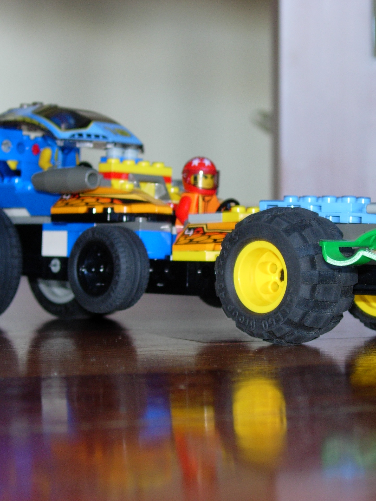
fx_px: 1188
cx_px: 225
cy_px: 251
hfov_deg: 18.0
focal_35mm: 82
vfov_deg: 23.8
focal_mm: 12.7
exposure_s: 1/12.3
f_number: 3.5
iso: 79
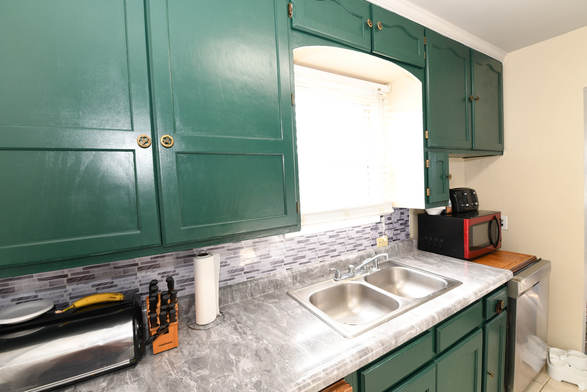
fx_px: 245
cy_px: 196
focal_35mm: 15
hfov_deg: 100.4
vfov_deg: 77.3
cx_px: 294
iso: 200
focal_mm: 15
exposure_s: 1/8
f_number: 5.6
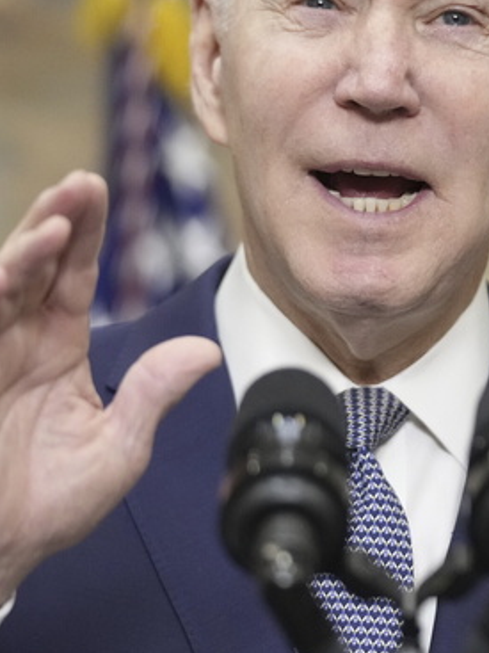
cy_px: 271
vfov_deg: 5.9
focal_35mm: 338
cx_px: 427
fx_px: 6370
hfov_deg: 4.4
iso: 4000
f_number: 2.8
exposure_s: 1/400
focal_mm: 126
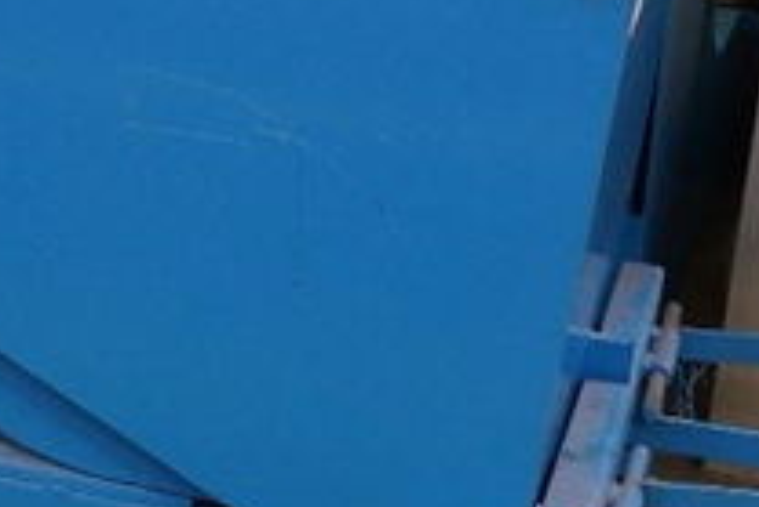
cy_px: 233
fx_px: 1751
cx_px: 204
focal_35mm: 83
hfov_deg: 24.2
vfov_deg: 16.5
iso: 1600
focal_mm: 16
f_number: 3.5
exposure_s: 1/160
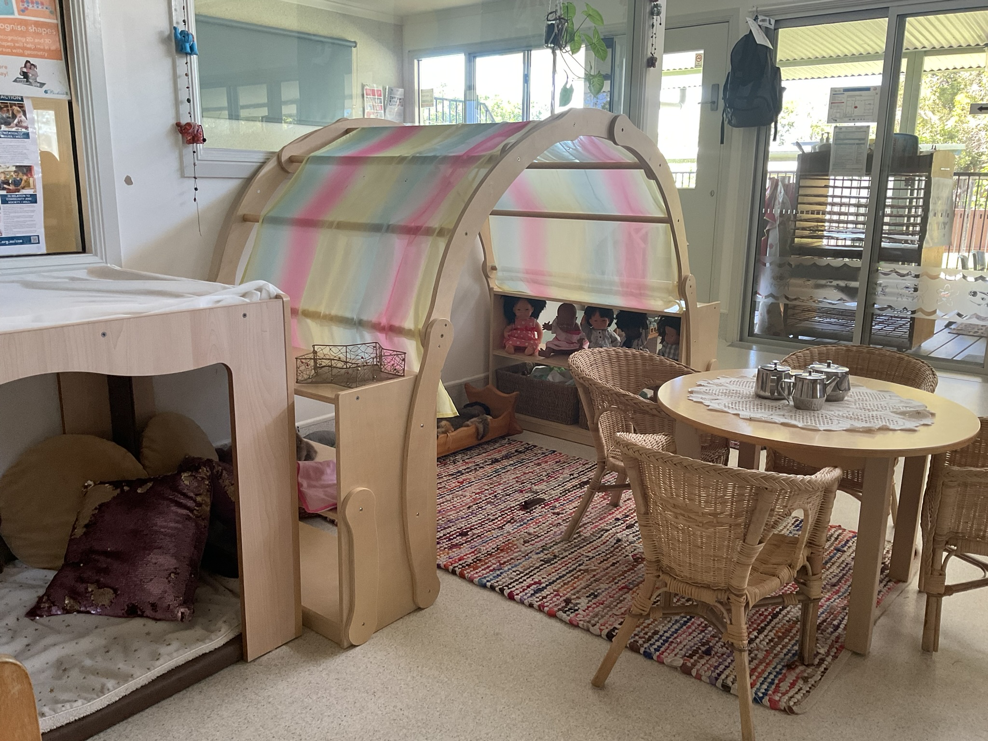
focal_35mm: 29
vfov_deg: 48.2
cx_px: 494
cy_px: 370
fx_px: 828
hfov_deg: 61.7
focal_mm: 3
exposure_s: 1/60
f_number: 1.8
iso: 100
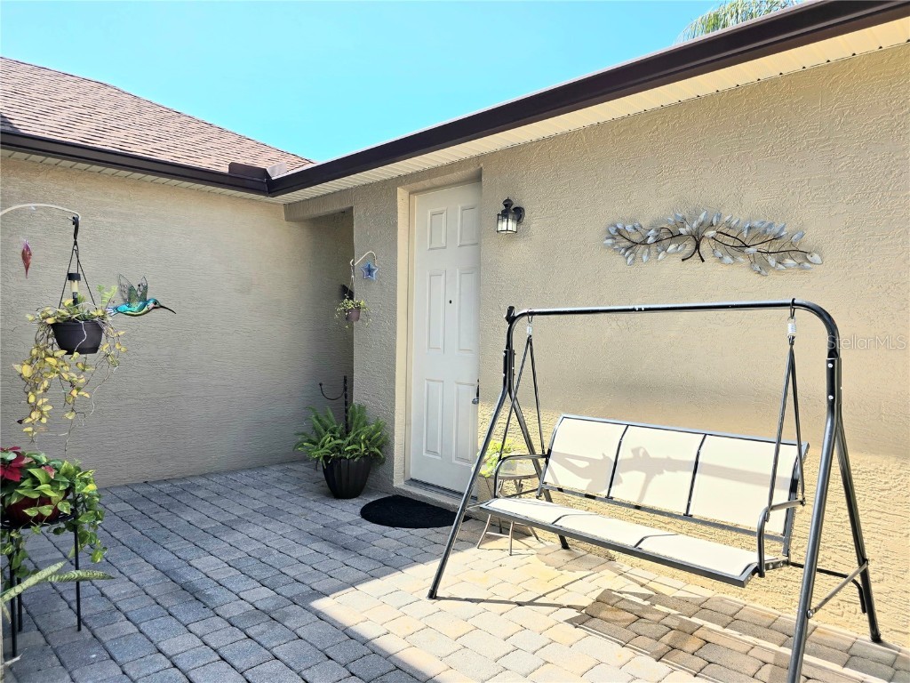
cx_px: 455
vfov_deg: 58.9
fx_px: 605
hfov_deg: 73.9
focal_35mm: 23
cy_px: 342
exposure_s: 1/556
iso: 12
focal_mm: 6.3
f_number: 1.7
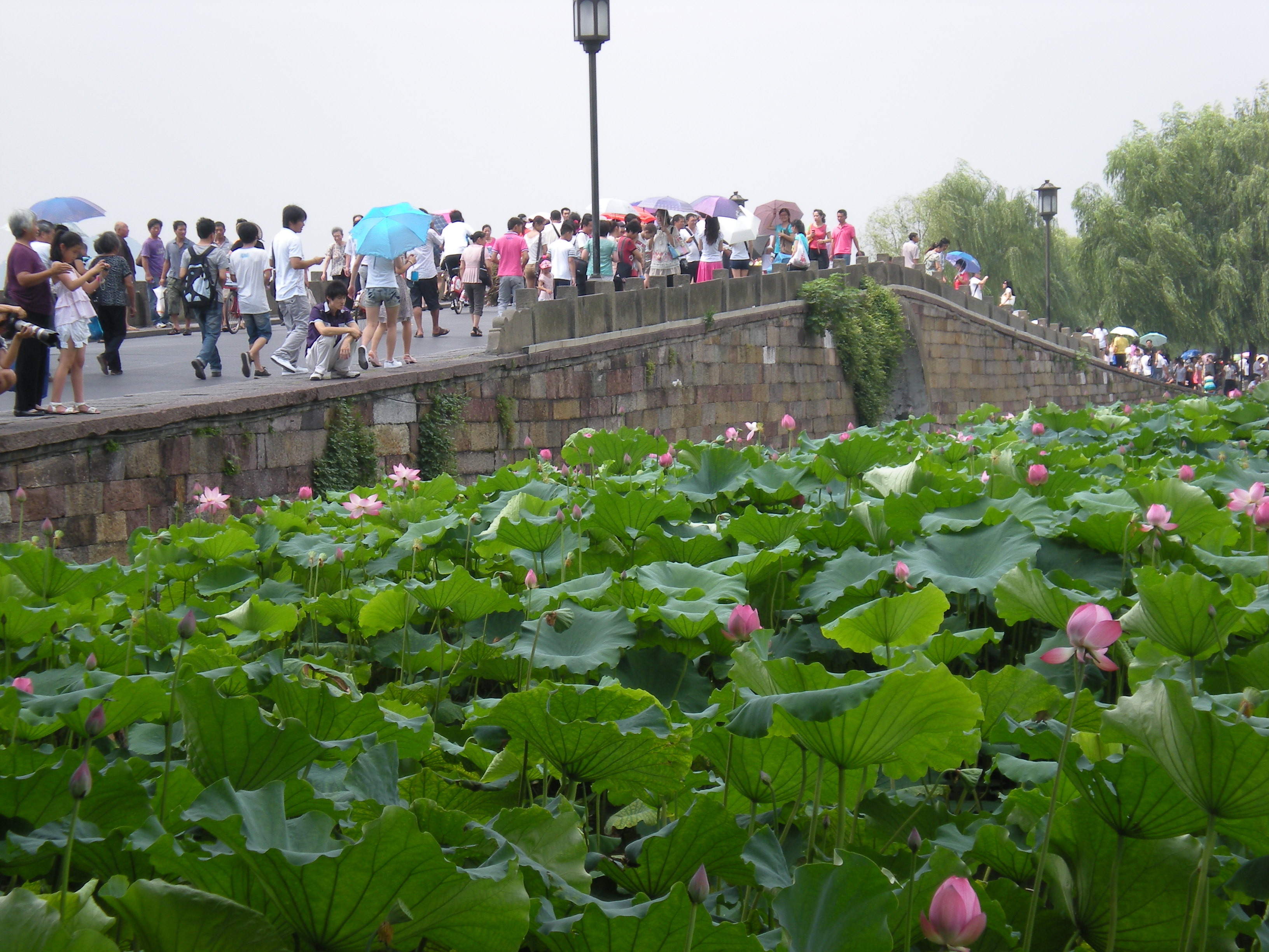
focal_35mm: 87
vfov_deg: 17.0
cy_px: 476
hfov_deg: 22.5
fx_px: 3189
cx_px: 634
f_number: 5.1
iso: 64
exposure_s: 1/225
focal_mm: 14.3
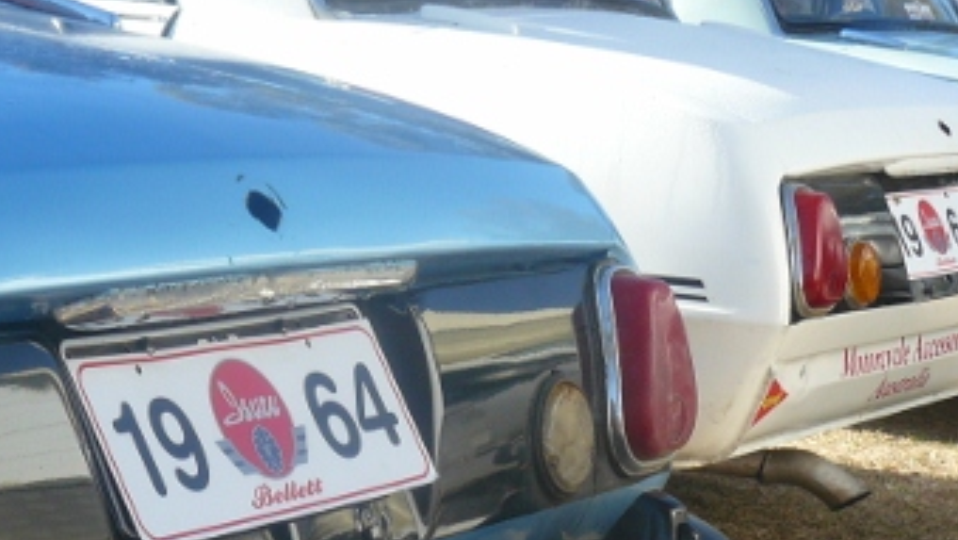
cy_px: 452
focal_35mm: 111
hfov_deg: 19.2
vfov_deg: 10.9
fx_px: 2821
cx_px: 367
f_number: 4
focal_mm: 9.1
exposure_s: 1/200
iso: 100
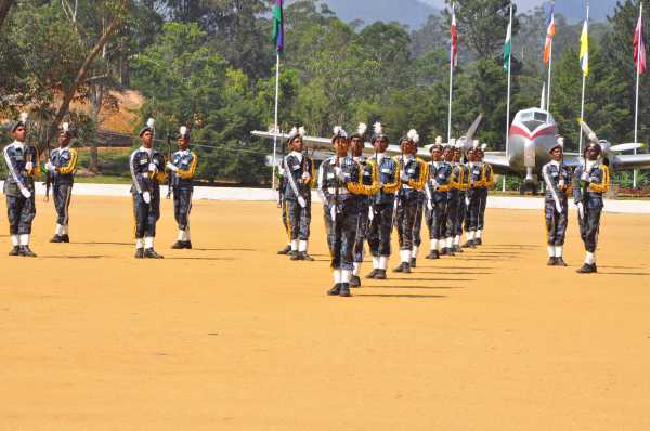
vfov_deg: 8.7
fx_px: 2839
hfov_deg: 13.1
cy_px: 216
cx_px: 325
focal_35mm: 158
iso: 200
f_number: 14
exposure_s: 1/160
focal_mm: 105
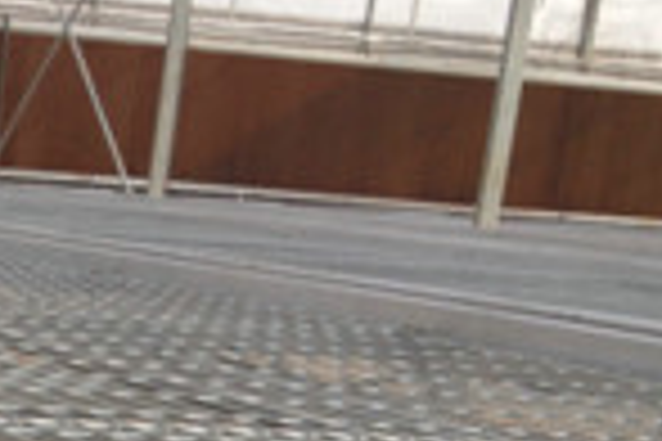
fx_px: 2280
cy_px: 722
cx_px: -261
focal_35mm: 124
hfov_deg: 15.5
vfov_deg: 10.6
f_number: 2.4
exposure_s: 1/876
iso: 64
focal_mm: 4.28
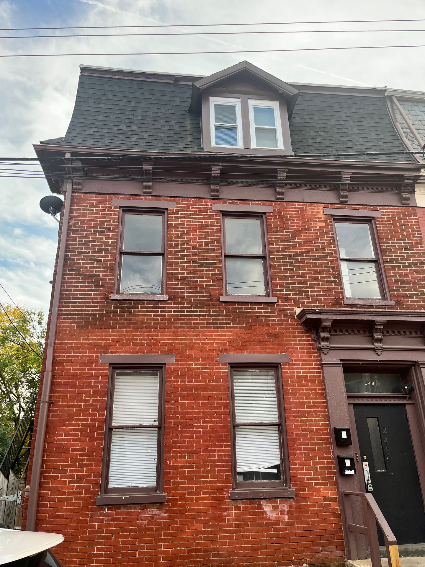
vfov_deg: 67.3
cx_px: 212
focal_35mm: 26
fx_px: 426
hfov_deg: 53.1
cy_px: 284
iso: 50
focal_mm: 5.1
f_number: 1.6
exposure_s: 1/283
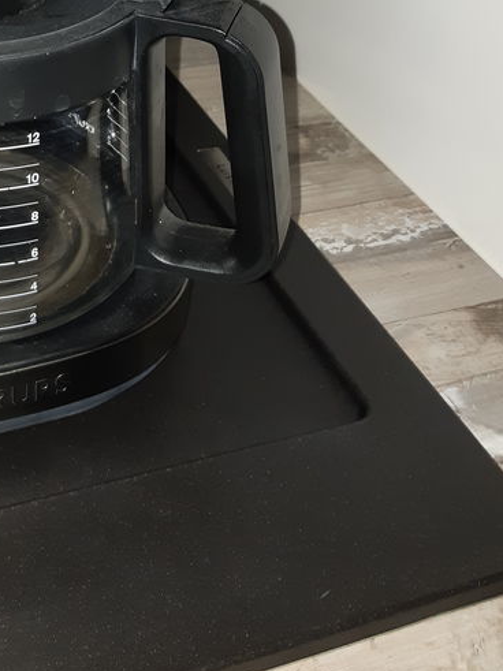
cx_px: 56
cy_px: 37
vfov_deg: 33.7
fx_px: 1027
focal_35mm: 53
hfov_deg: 26.6
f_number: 1.7
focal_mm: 3.93
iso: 125
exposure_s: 1/50
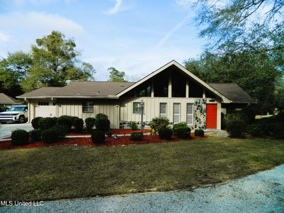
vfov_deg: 54.9
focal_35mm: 25
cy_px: 106
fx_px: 205
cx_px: 142
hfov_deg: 69.4
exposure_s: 1/1000
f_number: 3.1
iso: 80
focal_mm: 4.5
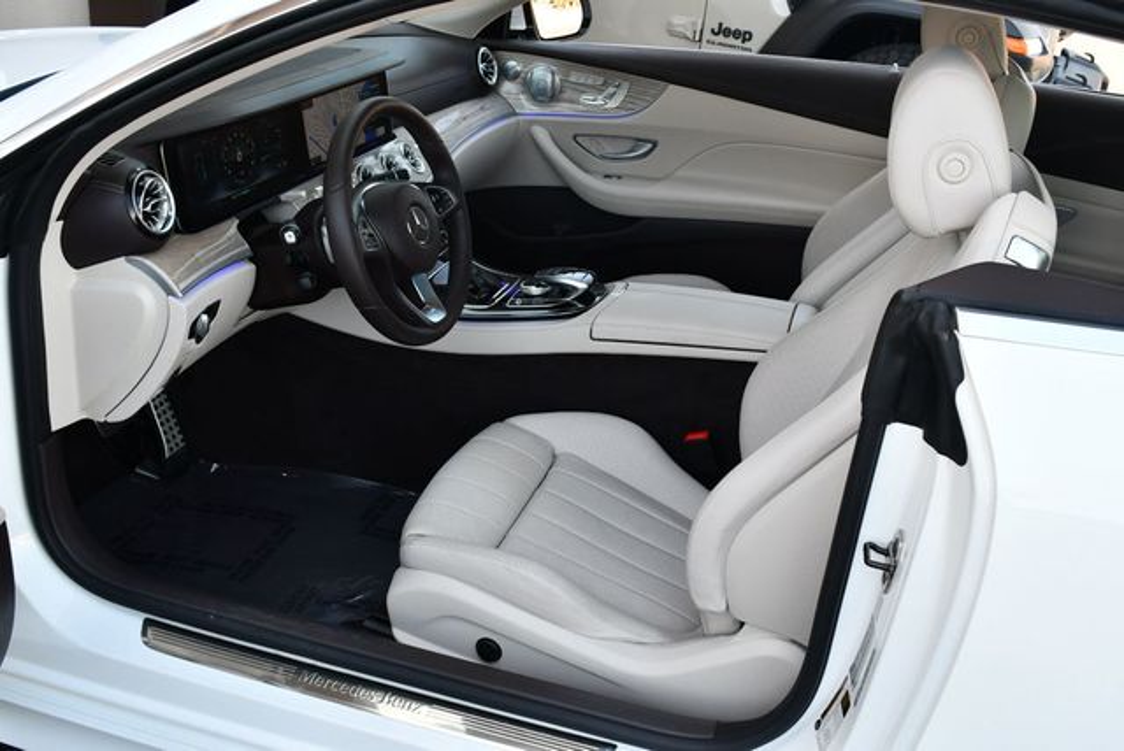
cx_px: 562
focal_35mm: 36
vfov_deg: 36.9
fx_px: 1125
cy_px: 376
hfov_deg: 53.1
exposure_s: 1/250
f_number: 5
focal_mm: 18
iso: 400
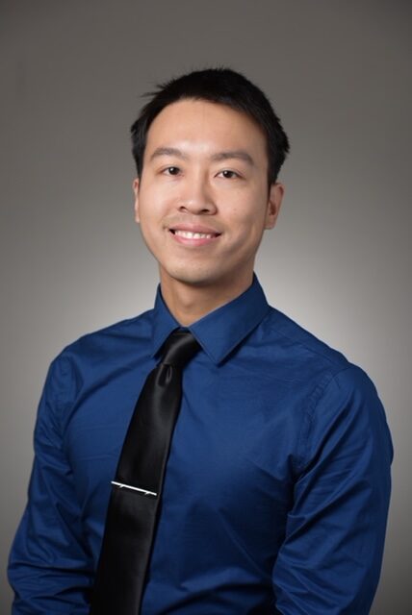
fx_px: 1884
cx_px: 206
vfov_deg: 18.6
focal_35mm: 110
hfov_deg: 12.5
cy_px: 308
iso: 400
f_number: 5.6
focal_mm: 110
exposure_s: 1/160
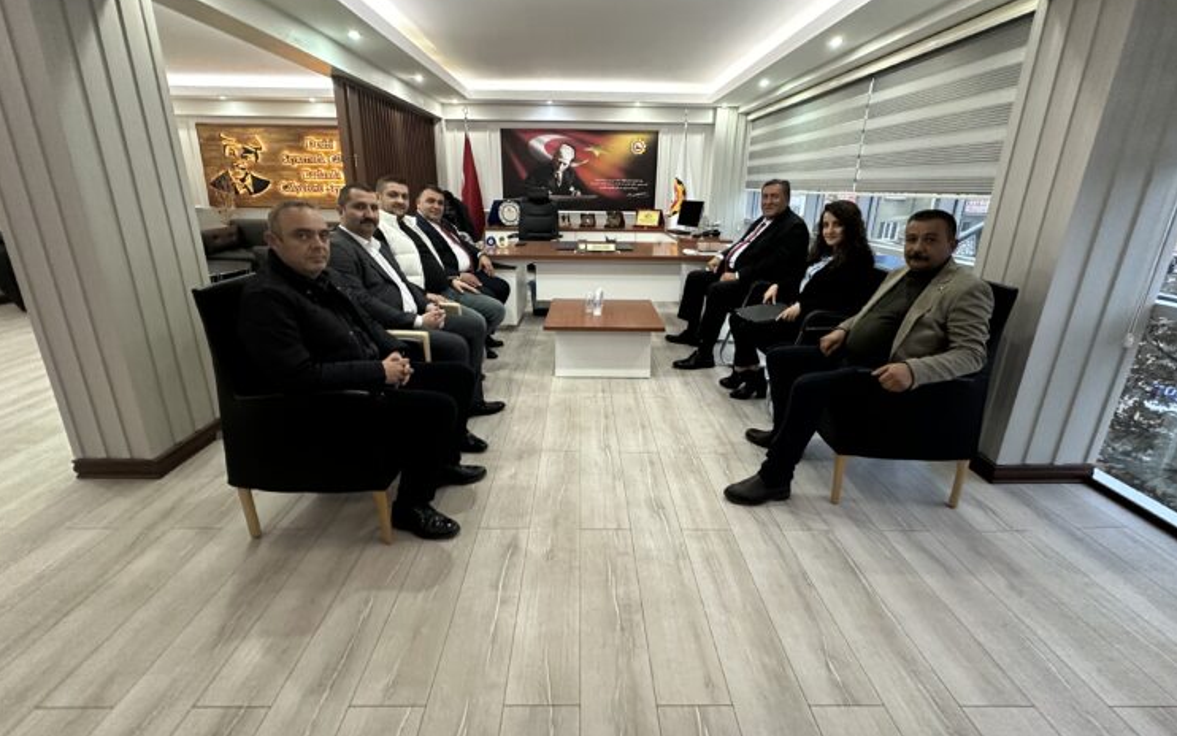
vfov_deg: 74.5
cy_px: 321
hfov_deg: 101.5
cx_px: 587
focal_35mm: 15
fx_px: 481
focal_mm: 2.22
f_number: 2.2
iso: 800
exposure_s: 1/50
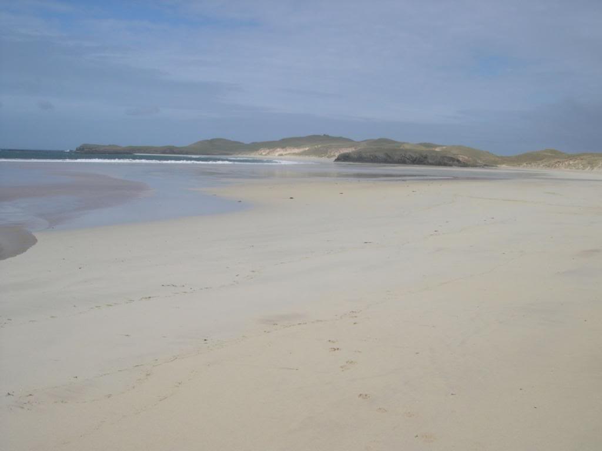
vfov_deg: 37.7
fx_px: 661
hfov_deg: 49.0
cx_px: 301
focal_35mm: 38
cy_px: 226
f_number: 7.6
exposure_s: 1/389
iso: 100
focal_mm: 8
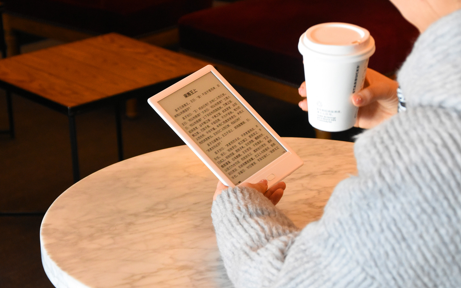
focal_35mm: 108
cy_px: 136
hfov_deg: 19.3
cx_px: 229
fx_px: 1357
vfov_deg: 12.1
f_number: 7.1
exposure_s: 1/100
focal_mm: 70
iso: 4000
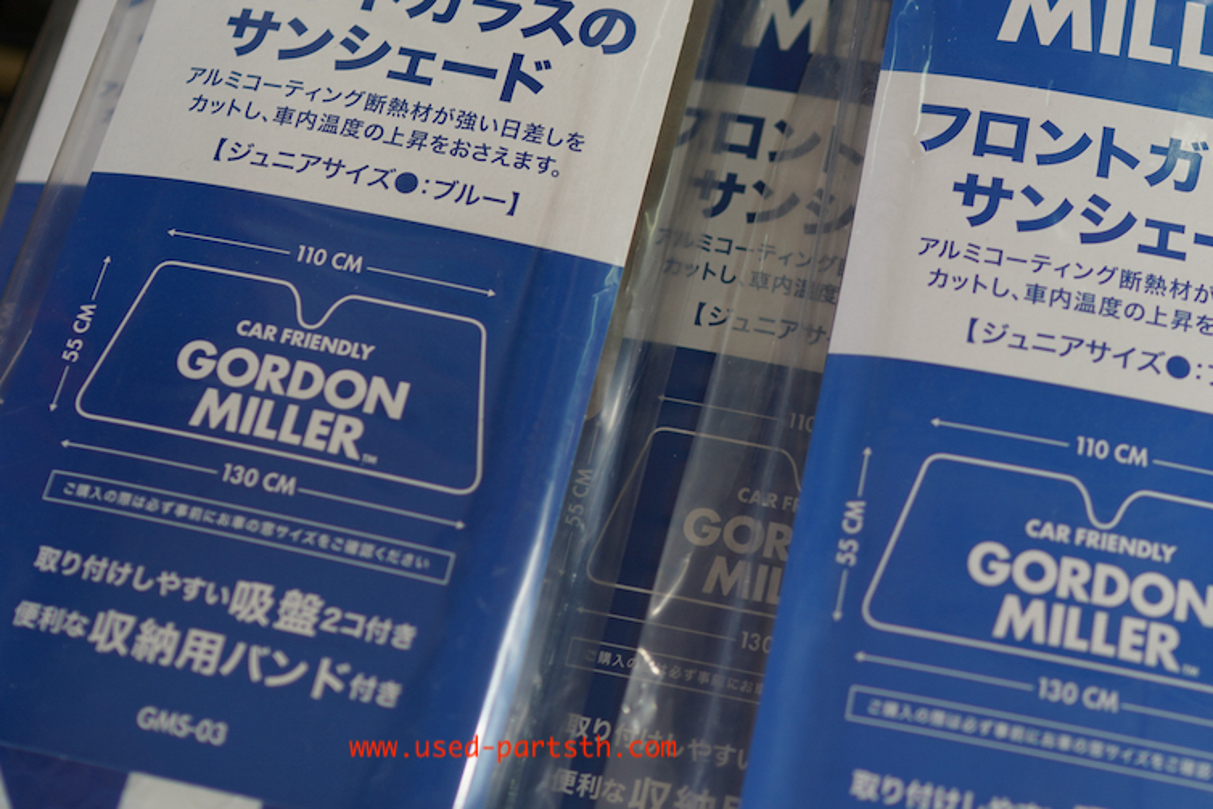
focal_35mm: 65
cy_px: 182
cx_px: 775
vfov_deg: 20.7
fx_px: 2190
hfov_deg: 30.8
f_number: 2
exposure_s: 1/40
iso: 125
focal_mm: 35
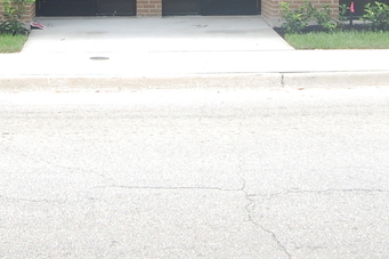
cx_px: 137
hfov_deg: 26.5
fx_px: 821
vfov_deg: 17.0
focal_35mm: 76
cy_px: -70
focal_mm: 18
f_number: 5.6
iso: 200
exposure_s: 1/125
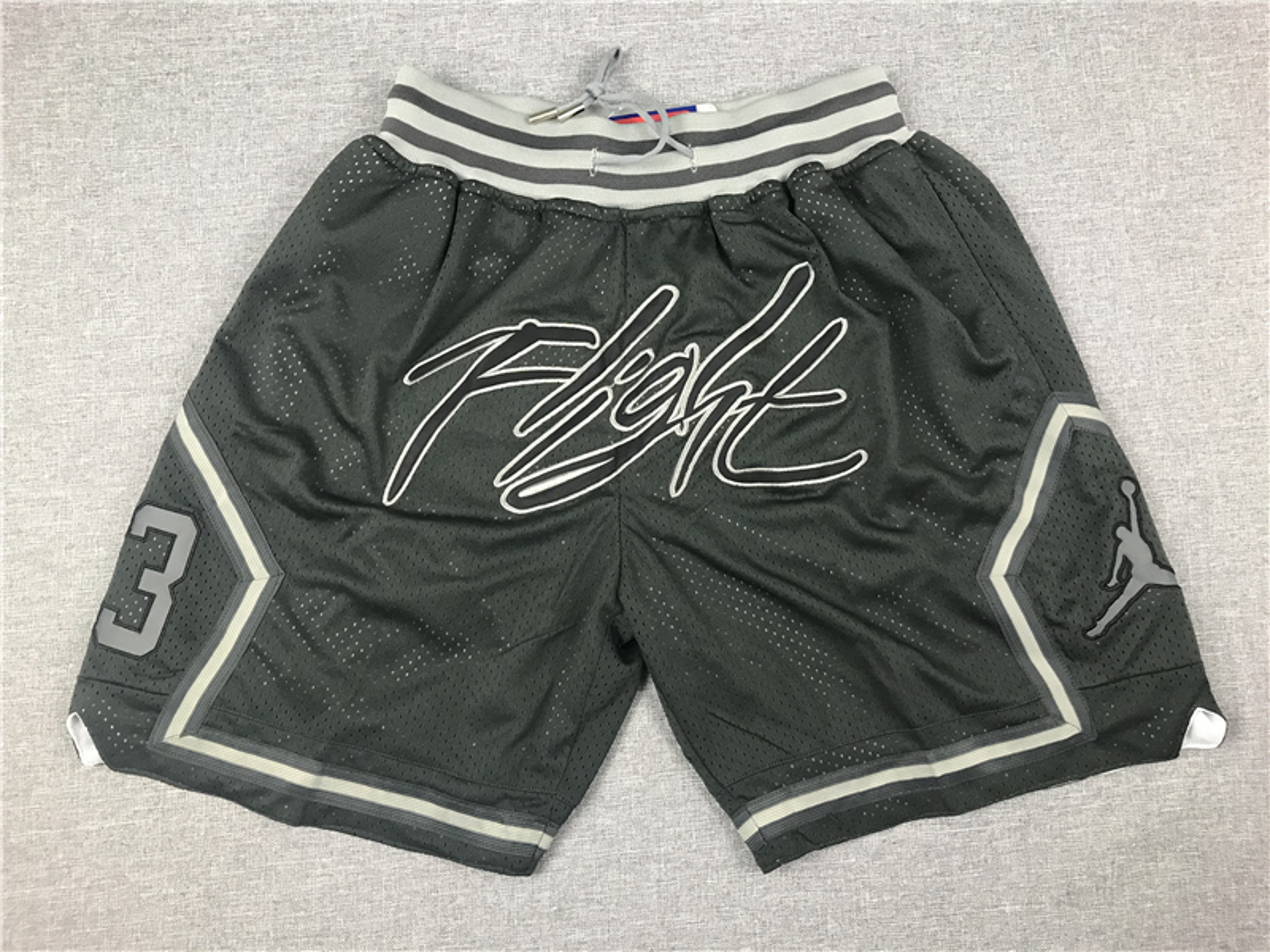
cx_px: 635
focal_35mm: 28
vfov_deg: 49.7
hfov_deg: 63.4
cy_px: 476
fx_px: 1027
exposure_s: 1/25
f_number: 1.8
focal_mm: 3.99
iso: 32
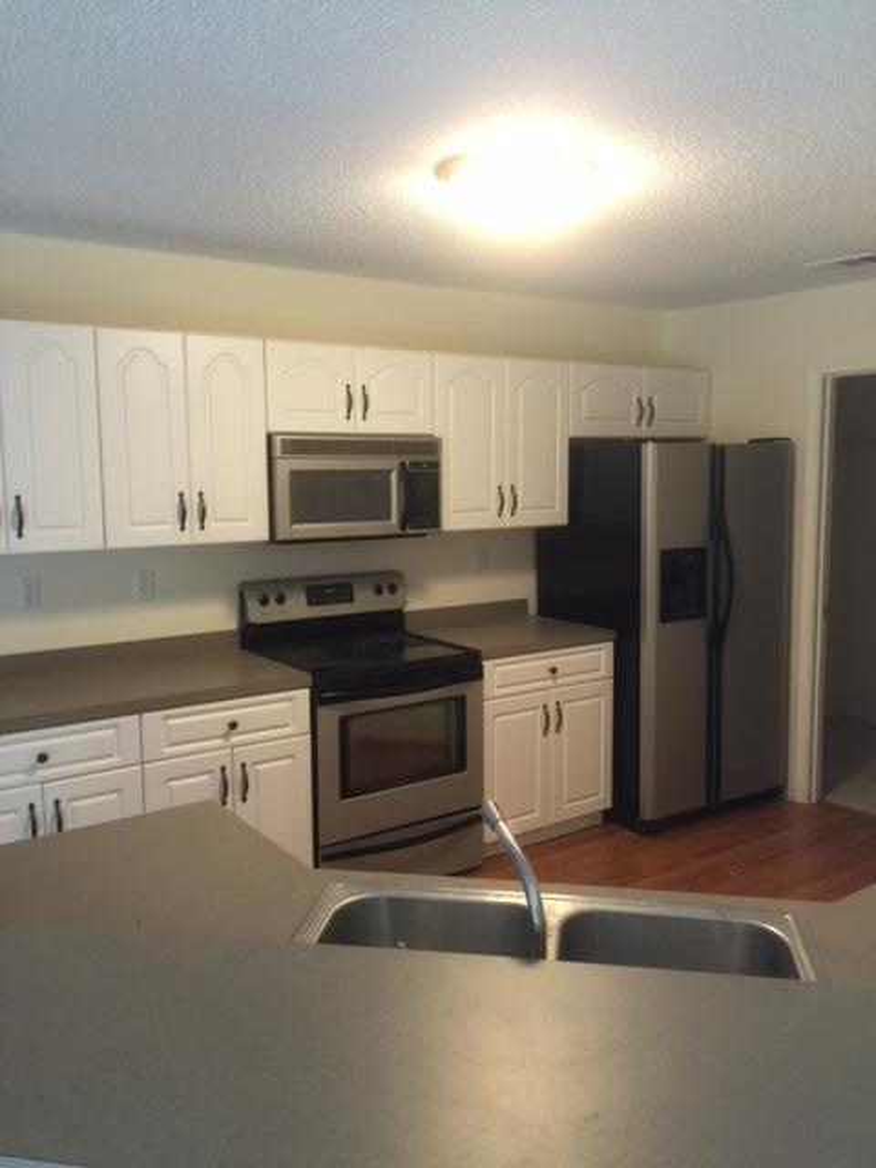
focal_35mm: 29
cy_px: 584
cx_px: 438
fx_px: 979
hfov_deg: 48.2
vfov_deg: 61.7
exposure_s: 1/10
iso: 125
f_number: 2.2
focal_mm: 4.15
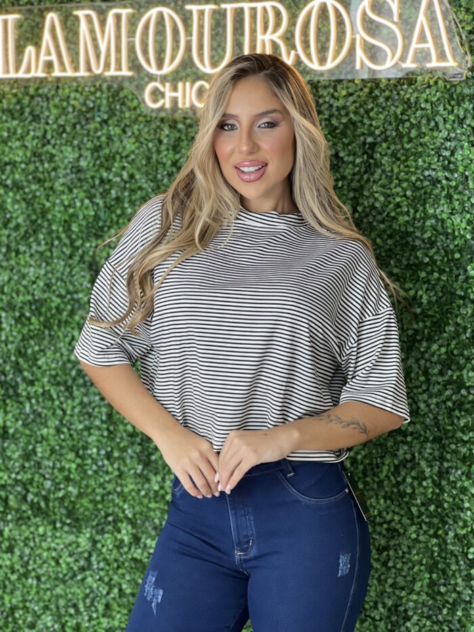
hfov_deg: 19.1
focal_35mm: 77
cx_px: 237
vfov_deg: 25.3
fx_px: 1406
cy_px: 316
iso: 125
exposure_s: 1/120
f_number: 2.8
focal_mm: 9
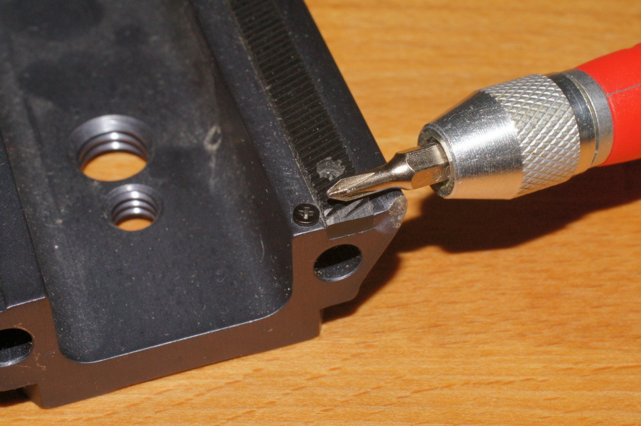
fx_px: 1334
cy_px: 213
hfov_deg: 27.0
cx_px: 320
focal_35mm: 75
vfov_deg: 18.1
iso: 800
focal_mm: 50
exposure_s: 1/80
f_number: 18
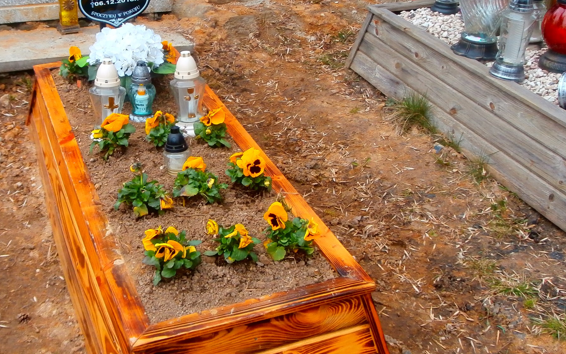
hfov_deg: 37.9
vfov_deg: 24.2
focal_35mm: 53
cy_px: 103
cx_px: 200
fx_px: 818
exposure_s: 1/100
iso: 100
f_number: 3.5
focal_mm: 5.36
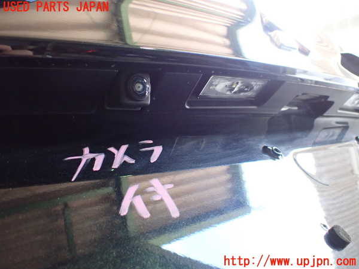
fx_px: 311
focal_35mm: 30
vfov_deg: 46.8
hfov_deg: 60.0
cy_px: 134
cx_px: 180
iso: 800
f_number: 2.3
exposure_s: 1/100
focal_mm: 5.4
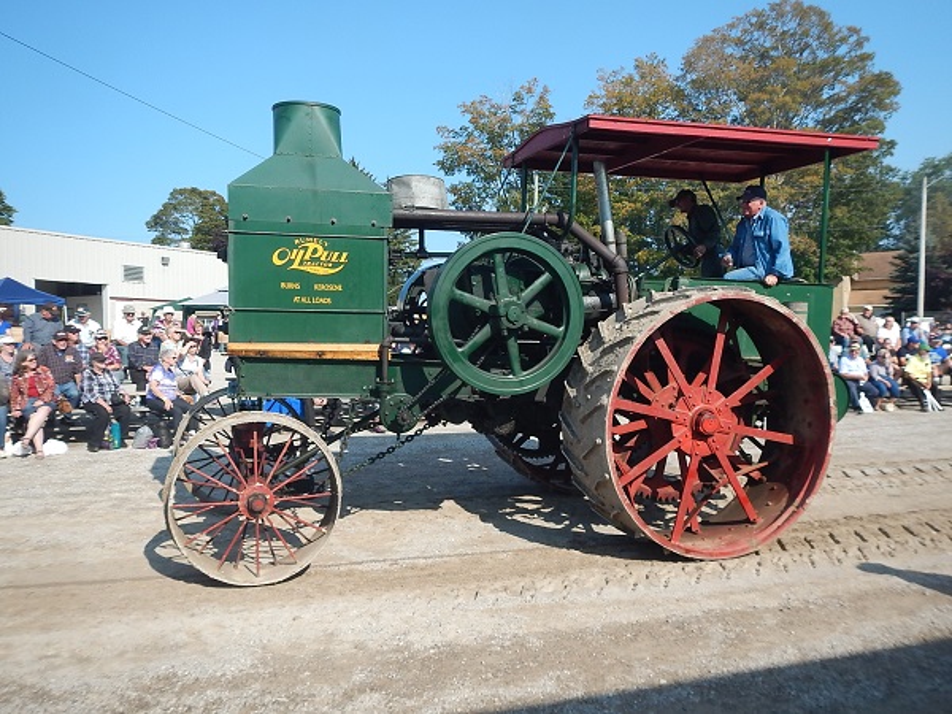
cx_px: 476
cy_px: 357
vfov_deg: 49.7
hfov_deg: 63.4
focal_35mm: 28
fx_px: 770
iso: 125
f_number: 3.9
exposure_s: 1/640
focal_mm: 5
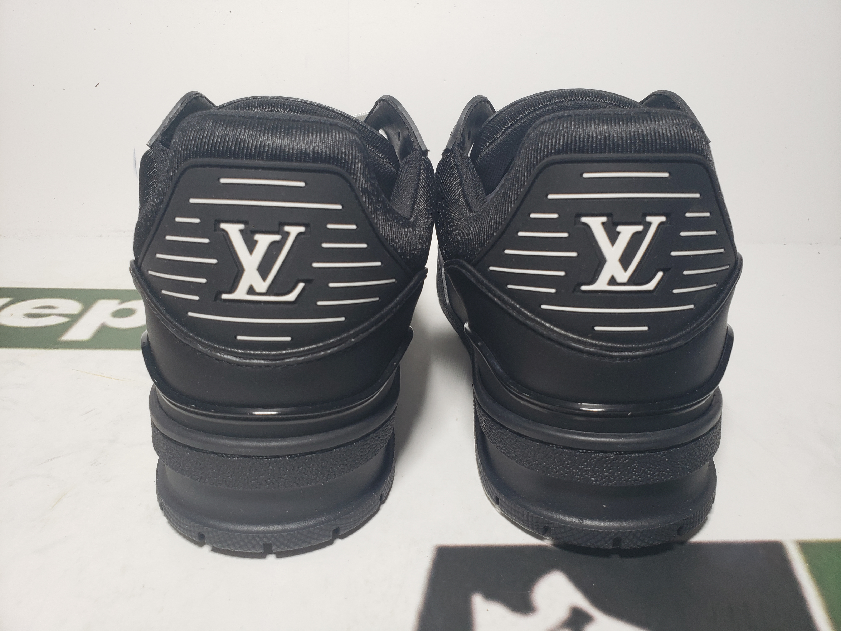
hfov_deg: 67.3
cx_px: 420
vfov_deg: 53.1
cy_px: 316
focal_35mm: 26
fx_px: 632
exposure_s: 1/152
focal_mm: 4.3
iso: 50
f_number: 2.4
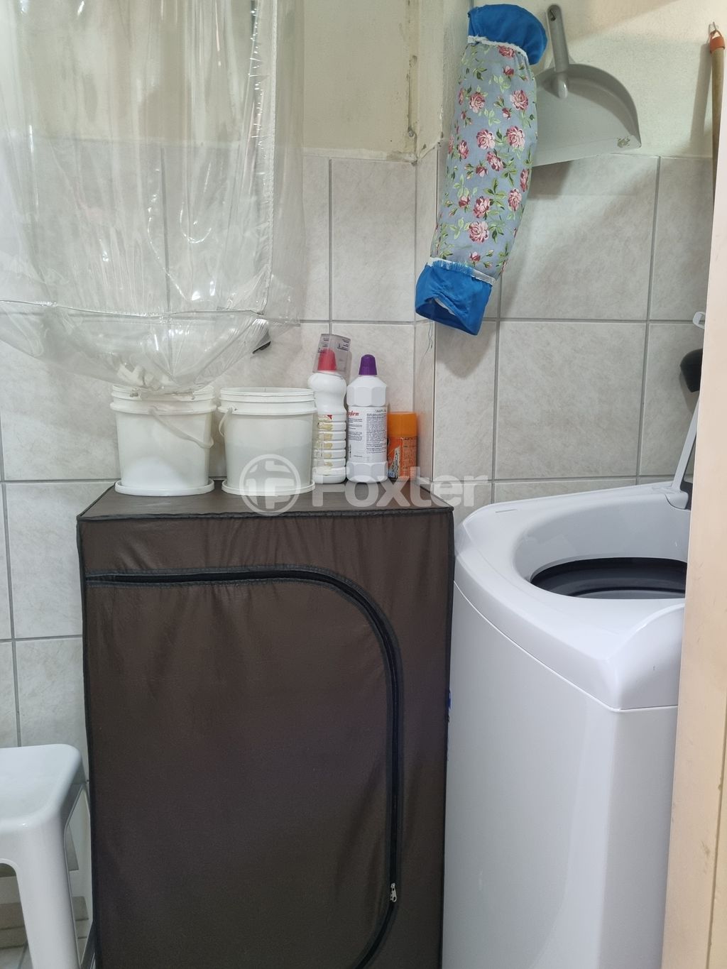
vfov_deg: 67.3
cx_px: 364
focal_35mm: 26
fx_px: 728
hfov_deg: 53.1
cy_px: 484
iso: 400
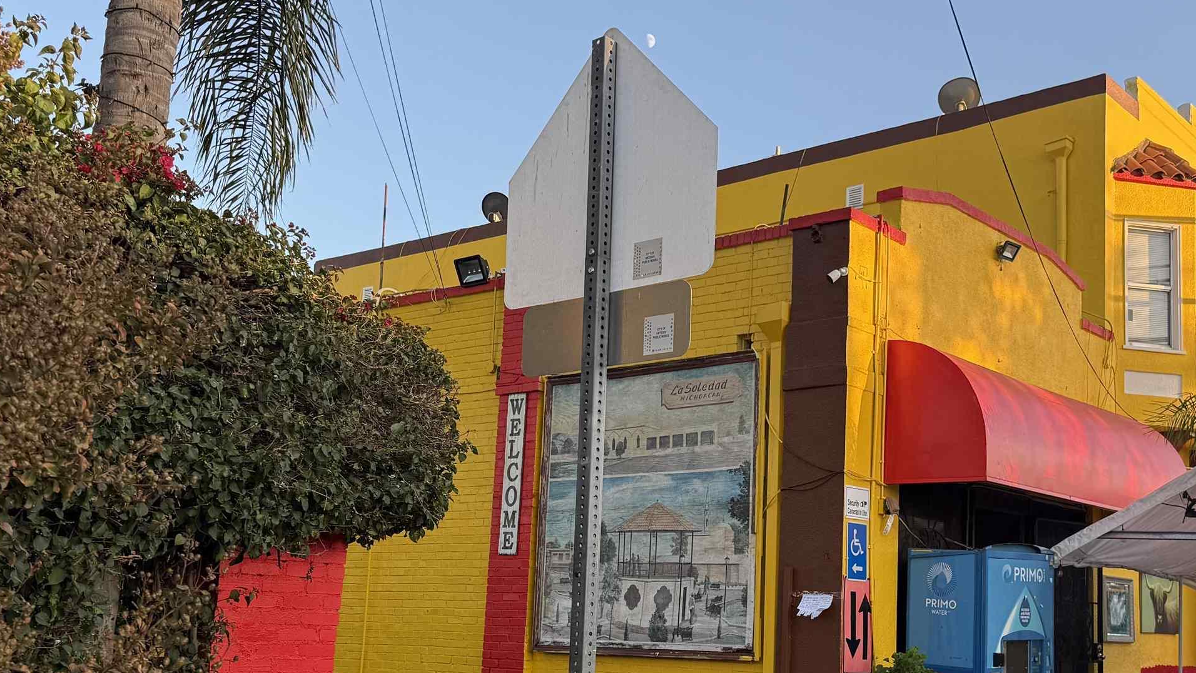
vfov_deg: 28.2
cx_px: 733
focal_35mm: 42
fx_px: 1332
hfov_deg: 48.0
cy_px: 455
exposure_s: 1/722
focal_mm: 6.76
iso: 80
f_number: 1.78
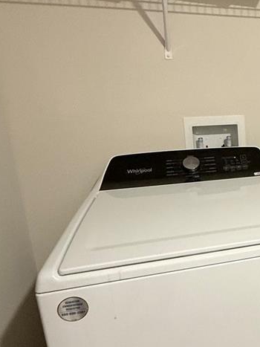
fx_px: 361
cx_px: 306
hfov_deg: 33.0
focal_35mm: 36
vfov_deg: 51.4
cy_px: 169
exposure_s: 1/60
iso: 500
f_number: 2.2
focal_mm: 2.22
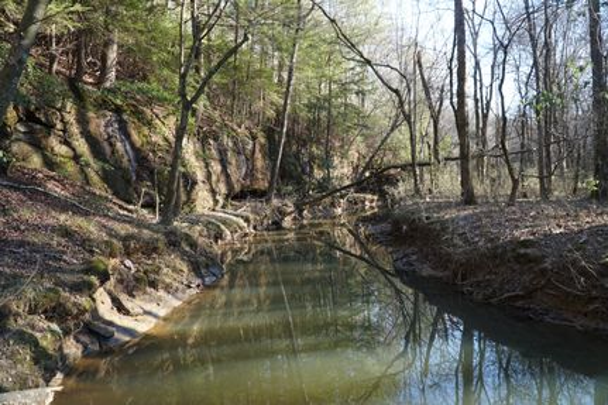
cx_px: 304
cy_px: 202
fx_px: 456
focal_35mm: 27
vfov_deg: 47.9
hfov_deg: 67.4
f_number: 4
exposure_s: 1/60
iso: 125
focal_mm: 18
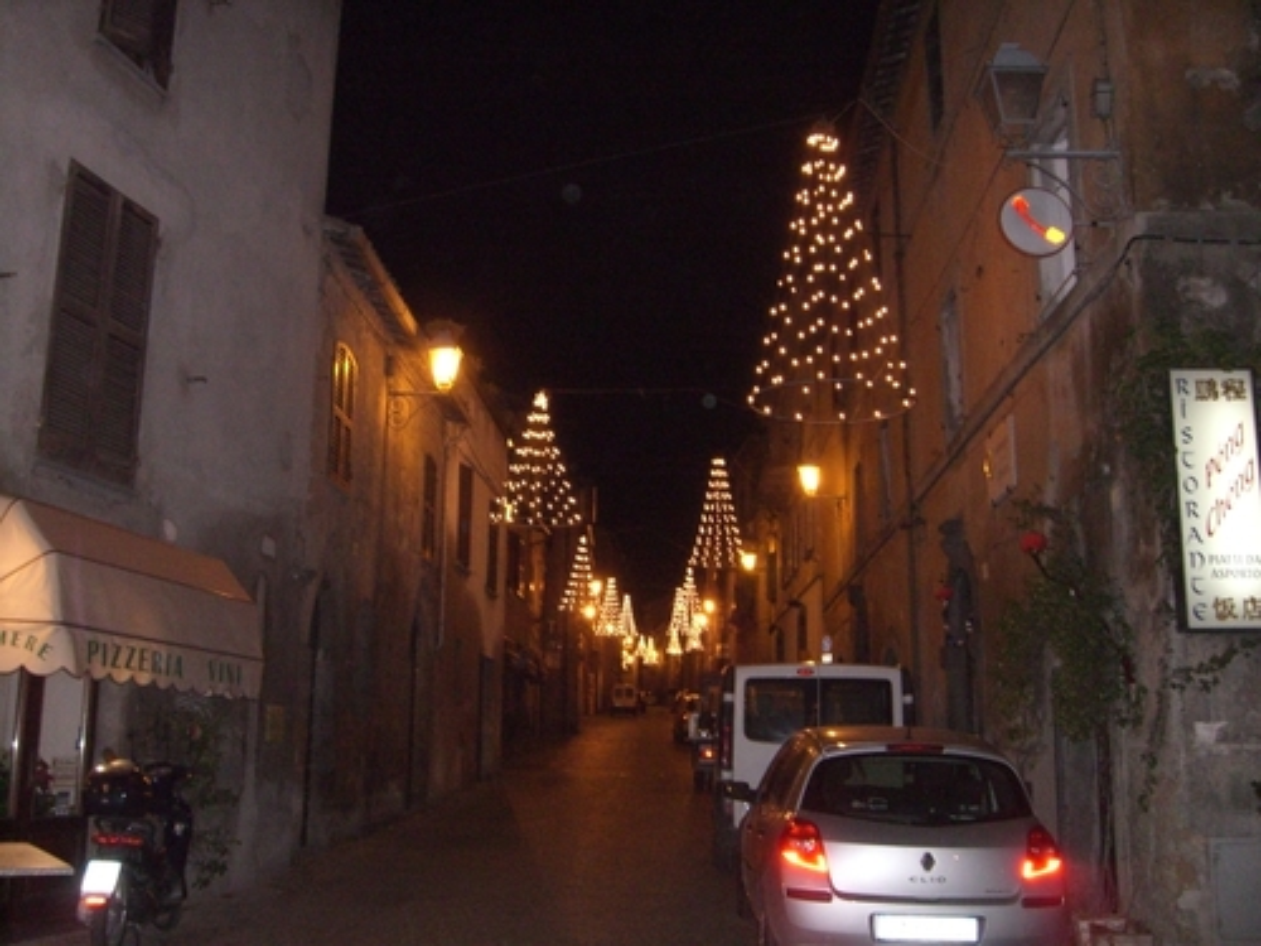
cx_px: 630
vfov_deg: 37.7
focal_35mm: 38
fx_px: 1384
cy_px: 473
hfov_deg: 49.0
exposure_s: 1/60
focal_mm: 6.2
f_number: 2.7
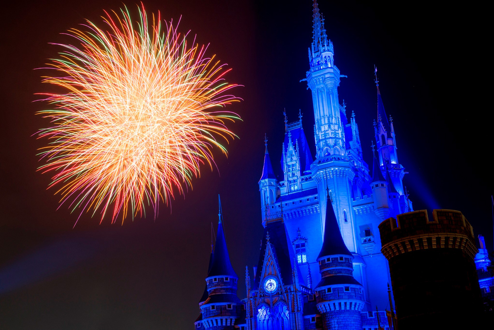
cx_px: 247
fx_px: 494
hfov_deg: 53.1
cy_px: 165
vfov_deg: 36.9
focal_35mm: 36
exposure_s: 4
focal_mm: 36
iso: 64
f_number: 8
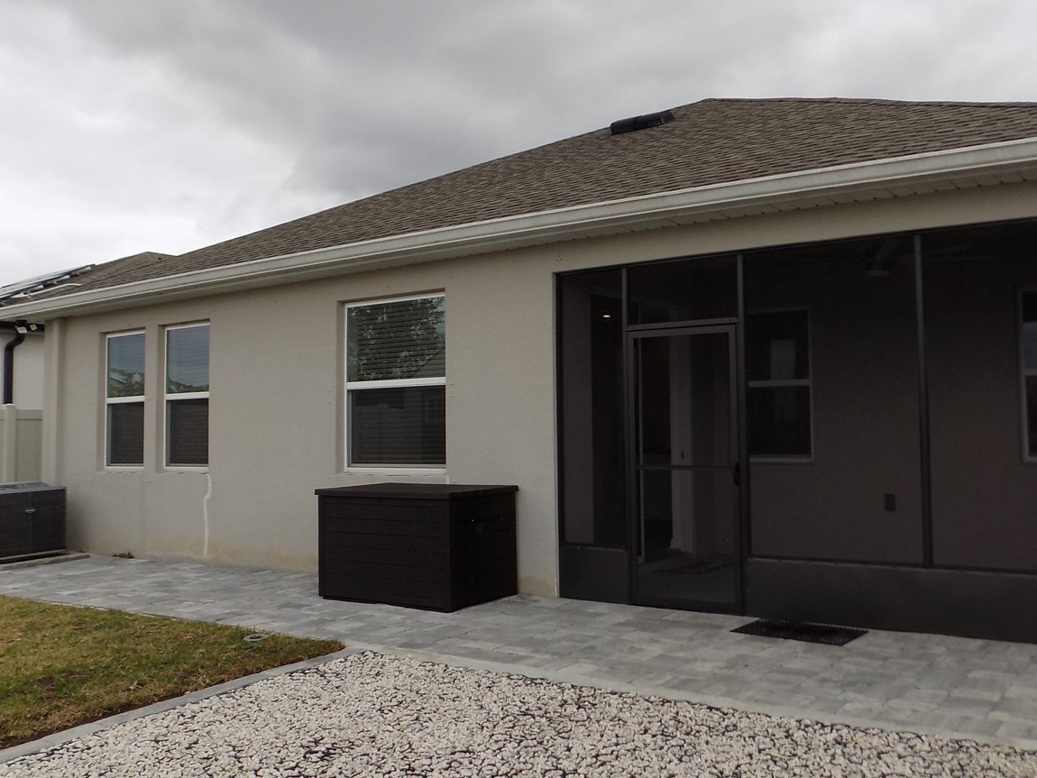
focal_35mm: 32
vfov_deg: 44.1
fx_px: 959
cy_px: 362
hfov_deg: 56.4
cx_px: 617
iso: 80
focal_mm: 4
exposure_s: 1/640
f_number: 3.1
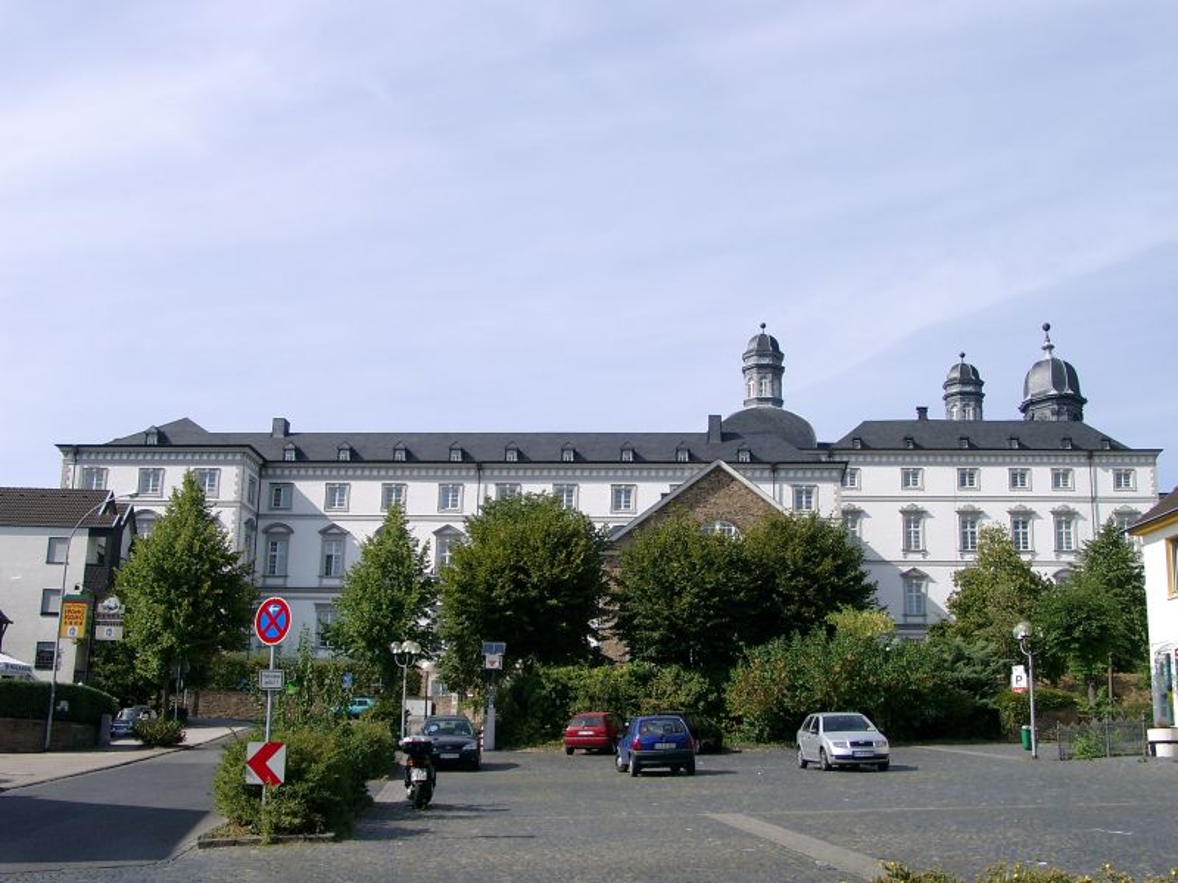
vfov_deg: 34.3
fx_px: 1429
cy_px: 442
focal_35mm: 42
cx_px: 589
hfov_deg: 44.8
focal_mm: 8.82
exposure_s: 1/749
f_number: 4
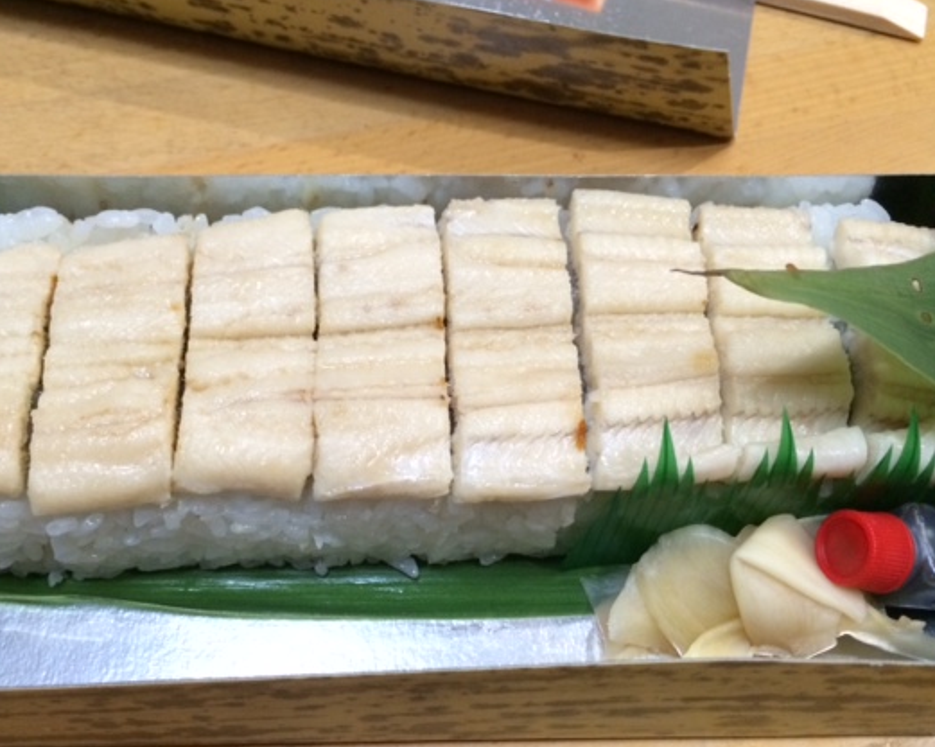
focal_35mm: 36
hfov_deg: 50.2
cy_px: 386
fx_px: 995
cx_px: 415
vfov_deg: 41.1
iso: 320
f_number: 2.2
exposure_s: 1/30
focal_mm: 4.12
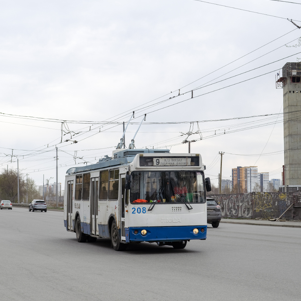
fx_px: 767
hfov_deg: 22.2
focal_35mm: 78
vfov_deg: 22.2
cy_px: 150
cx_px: 139
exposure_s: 1/500
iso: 320
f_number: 8
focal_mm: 40
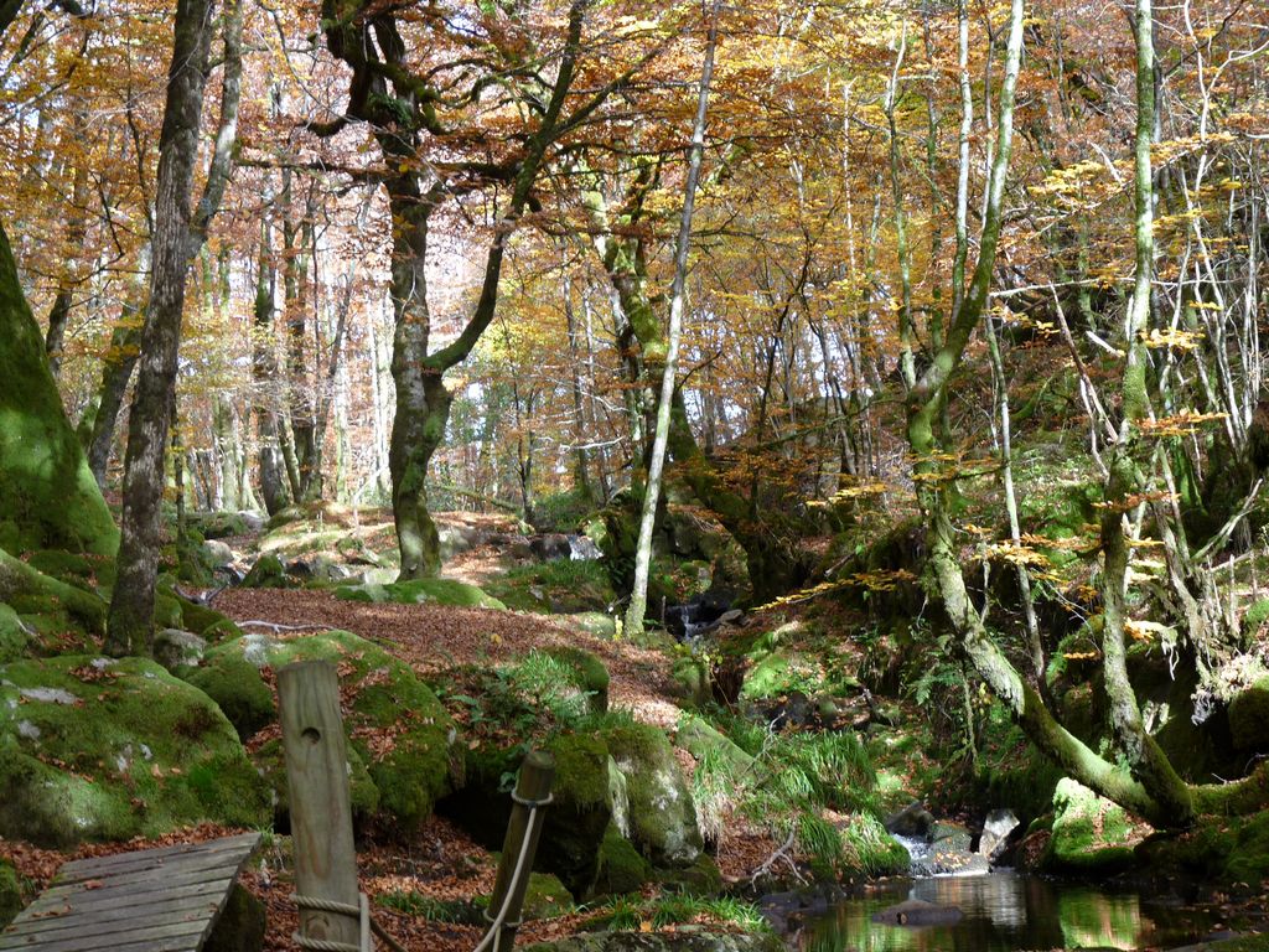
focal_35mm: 75
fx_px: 2749
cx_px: 634
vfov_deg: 19.6
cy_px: 476
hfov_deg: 26.0
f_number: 3.4
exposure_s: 1/40
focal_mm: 13.3
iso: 100
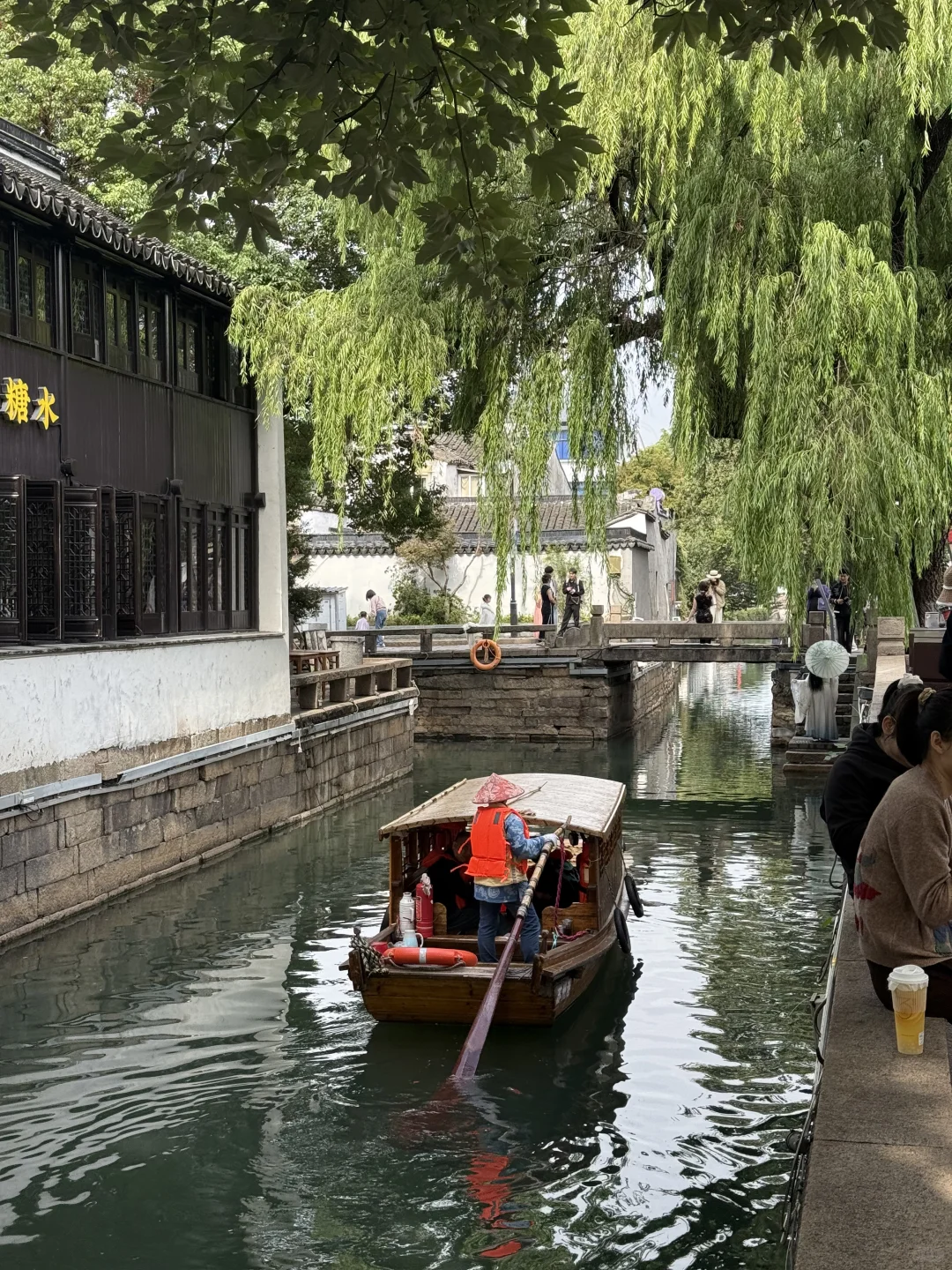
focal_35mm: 48
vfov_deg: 39.7
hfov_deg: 30.3
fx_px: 1760
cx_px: 476
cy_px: 635
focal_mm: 6.76
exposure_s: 1/917
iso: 64
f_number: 1.78
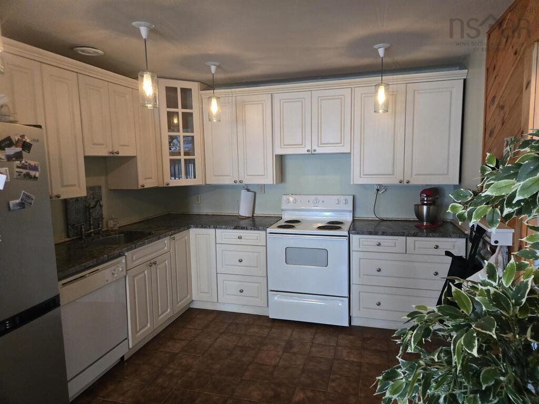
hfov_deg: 73.9
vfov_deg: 58.9
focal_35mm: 23
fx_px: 358
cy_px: 202
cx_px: 270
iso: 640
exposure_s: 1/60
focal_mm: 5.4
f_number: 1.8
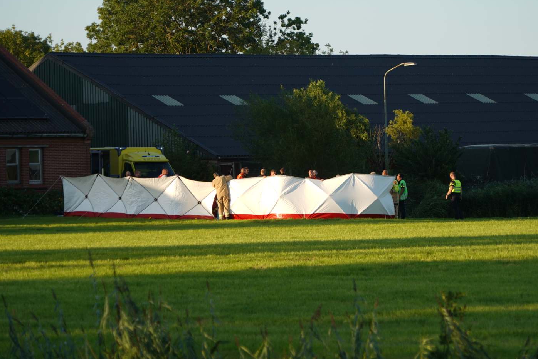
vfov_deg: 6.7
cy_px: 154
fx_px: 3081
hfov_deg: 10.0
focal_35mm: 206
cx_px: 296
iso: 50
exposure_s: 1/80
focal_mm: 178
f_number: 6.3
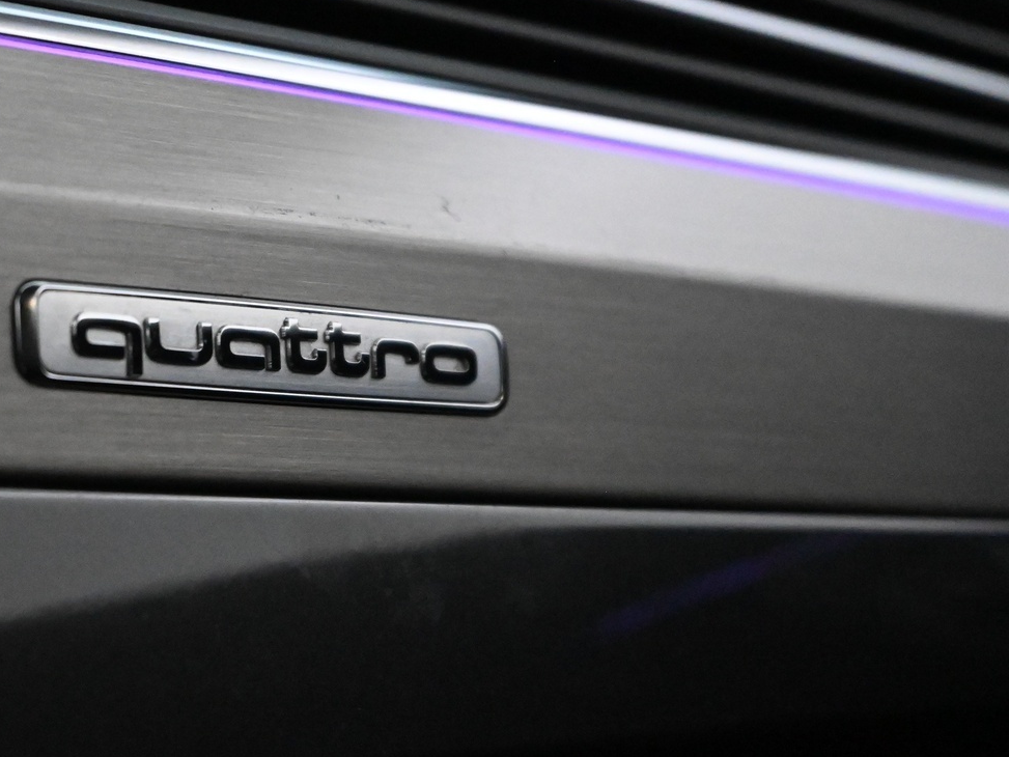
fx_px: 3498
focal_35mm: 120
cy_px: 399
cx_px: 306
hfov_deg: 16.4
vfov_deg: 12.4
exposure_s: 1/80
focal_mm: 50
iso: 9000
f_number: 6.3
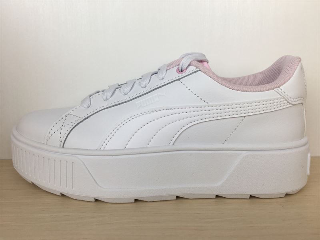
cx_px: 160
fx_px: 268
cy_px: 120
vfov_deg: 48.2
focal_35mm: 29
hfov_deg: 61.7
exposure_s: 1/225
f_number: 2.2
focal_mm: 4.15
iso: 25
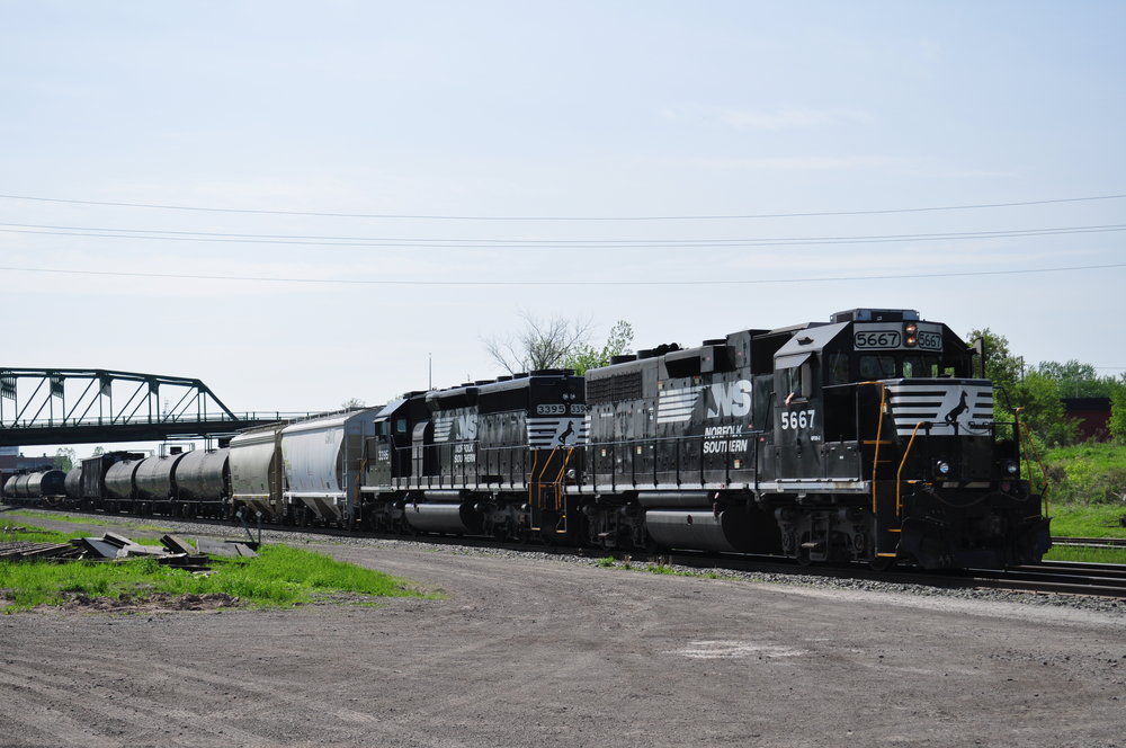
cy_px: 374
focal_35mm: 60
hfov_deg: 33.4
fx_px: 1874
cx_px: 563
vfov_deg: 22.6
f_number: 5.6
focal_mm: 40
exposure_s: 1/1250
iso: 200
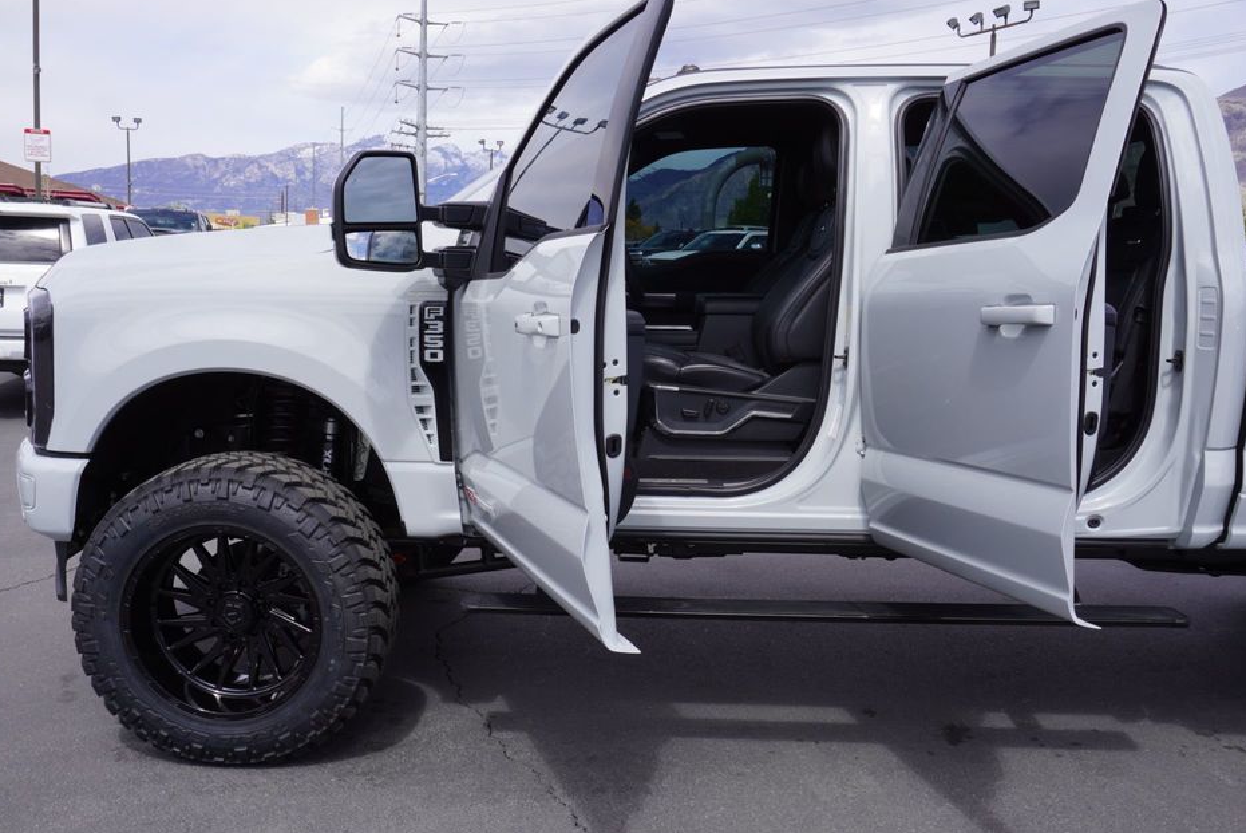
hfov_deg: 57.2
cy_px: 406
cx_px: 609
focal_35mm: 33
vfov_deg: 40.0
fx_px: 1143
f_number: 10
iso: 100
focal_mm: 20
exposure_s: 1/160
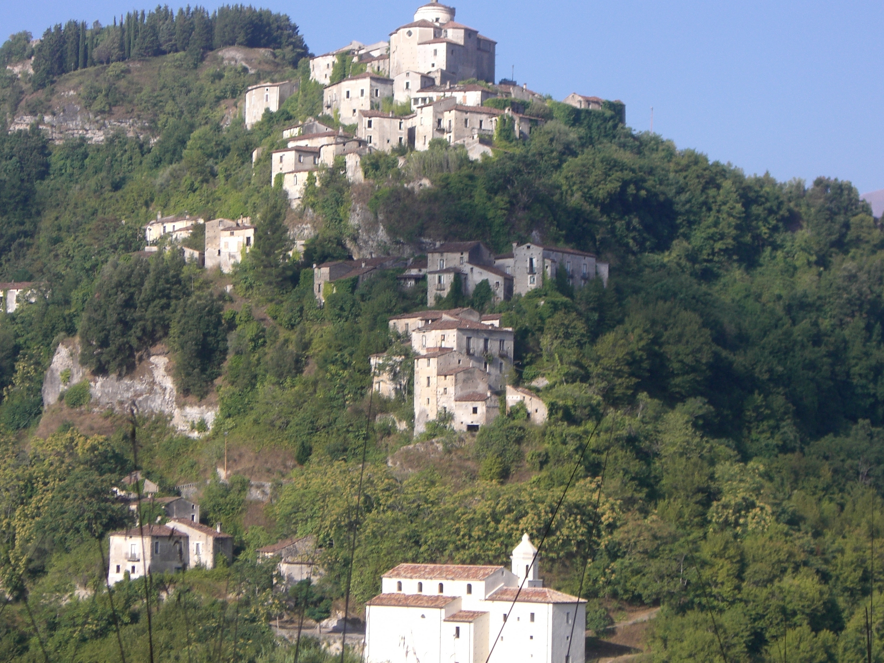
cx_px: 442
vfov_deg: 13.0
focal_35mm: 114
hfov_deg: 17.3
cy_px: 332
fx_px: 2911
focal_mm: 18.6
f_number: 5.2
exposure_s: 1/250
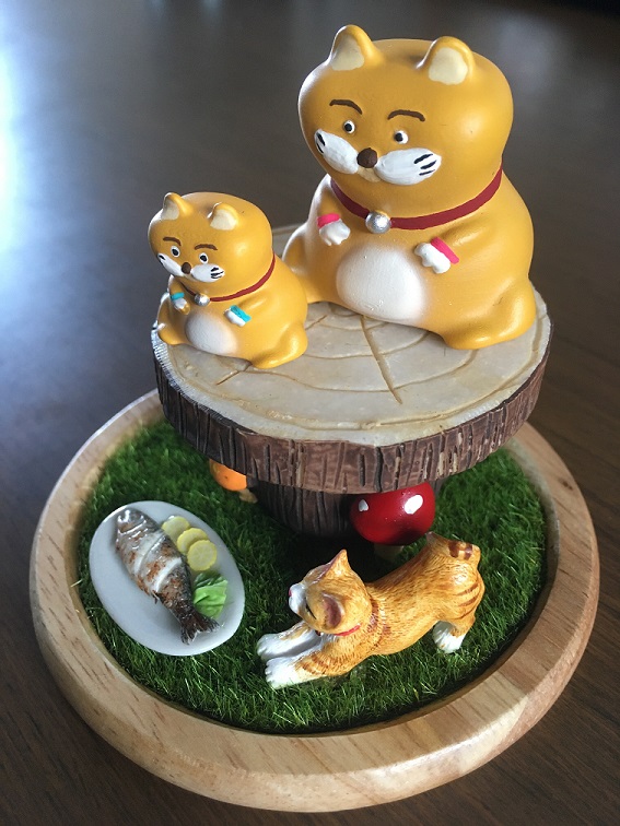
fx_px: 693
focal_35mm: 29
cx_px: 310
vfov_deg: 61.7
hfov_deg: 48.2
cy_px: 413
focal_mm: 4.15
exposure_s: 1/30
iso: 125
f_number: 2.2
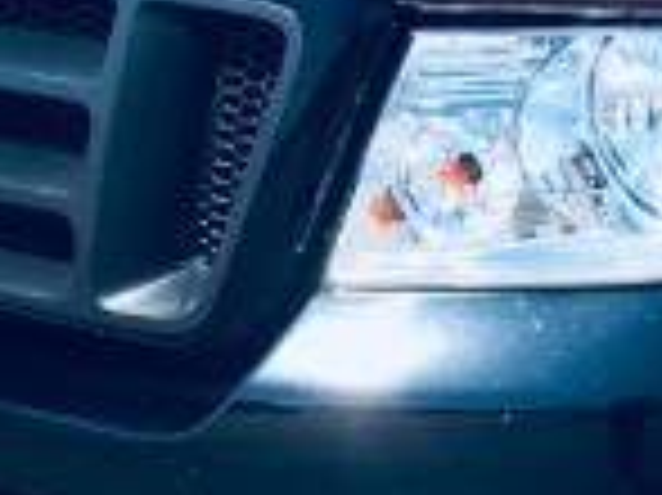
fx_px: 2331
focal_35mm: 122
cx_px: 716
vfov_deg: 12.0
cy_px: 36
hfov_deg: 15.7
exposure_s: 1/1389
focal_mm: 3.99
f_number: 1.8
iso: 20
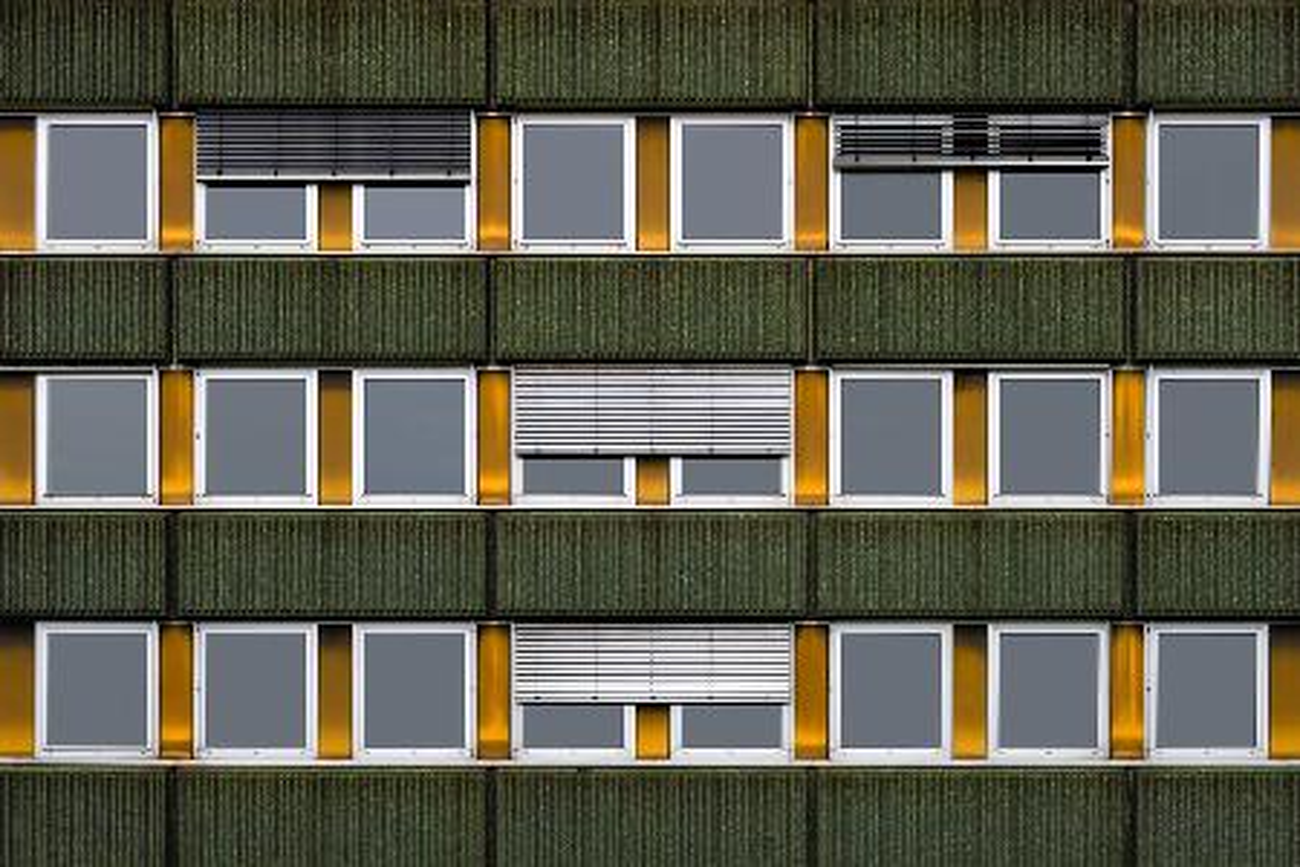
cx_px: 650
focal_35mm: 47
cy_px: 434
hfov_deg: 41.9
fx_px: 1697
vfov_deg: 28.6
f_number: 7.1
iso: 250
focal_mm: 31.5
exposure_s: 1/160
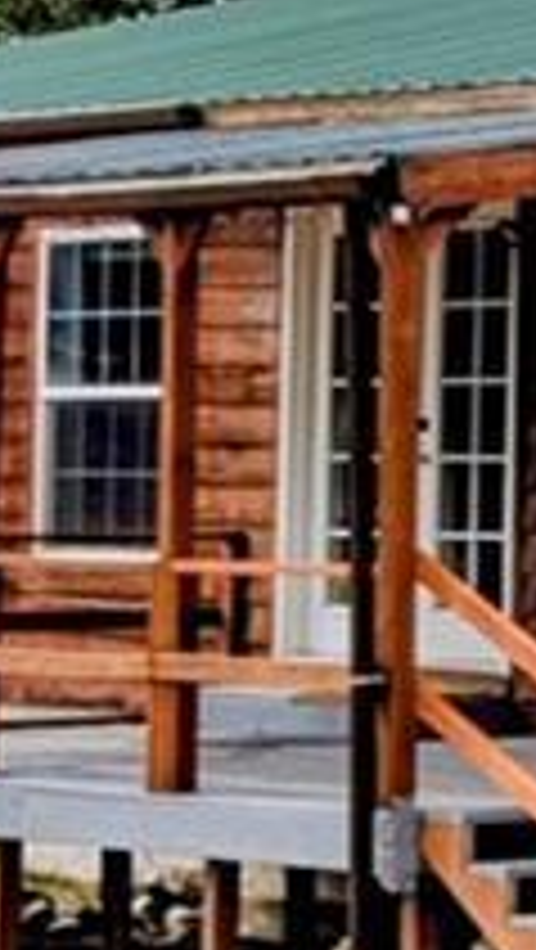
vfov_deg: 10.9
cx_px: 2734
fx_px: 4993
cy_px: 320
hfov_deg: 4.9
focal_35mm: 198
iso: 22
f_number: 1.68
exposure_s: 1/1103
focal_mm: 6.9
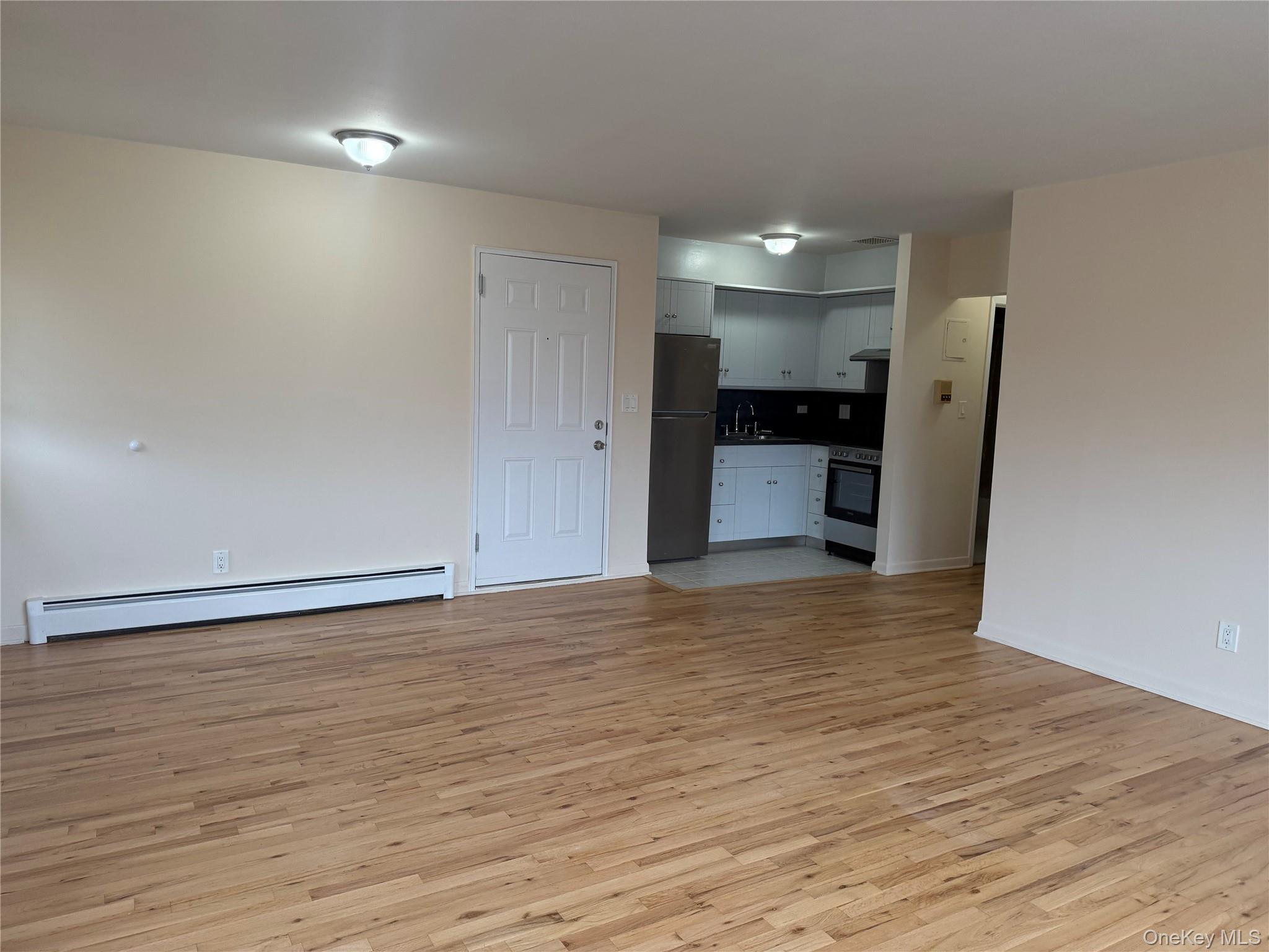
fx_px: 880
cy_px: 476
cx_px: 634
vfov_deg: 56.8
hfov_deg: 71.6
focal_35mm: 24
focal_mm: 6.76
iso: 200
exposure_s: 1/125
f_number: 1.78
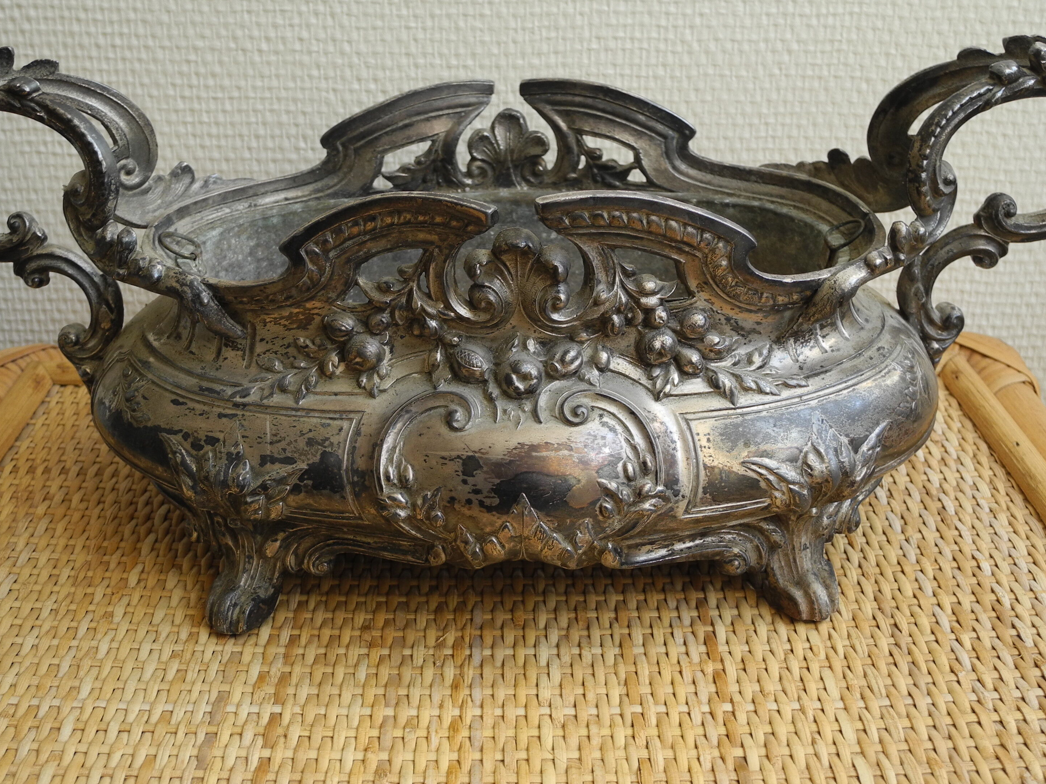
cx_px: 509
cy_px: 383
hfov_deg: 42.9
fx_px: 1329
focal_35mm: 44
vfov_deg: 32.9
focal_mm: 7.4
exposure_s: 1/53.1
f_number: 3.2
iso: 100
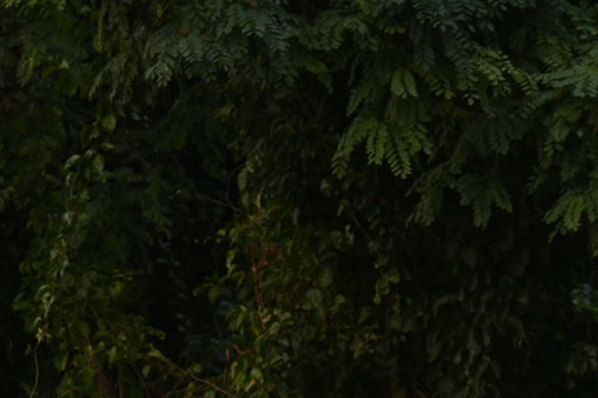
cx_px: 135
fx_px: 10473
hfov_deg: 3.3
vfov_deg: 2.2
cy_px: -48
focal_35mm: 631
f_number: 4.8
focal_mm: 130
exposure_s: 1/60
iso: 100
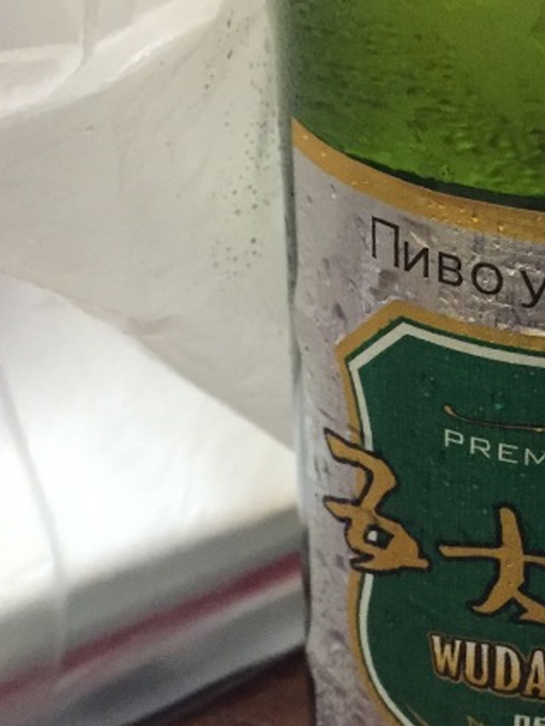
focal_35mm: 73
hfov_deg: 19.4
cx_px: 588
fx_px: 1532
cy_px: 306
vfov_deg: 26.6
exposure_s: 1/17
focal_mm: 4.15
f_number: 2.2
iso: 400
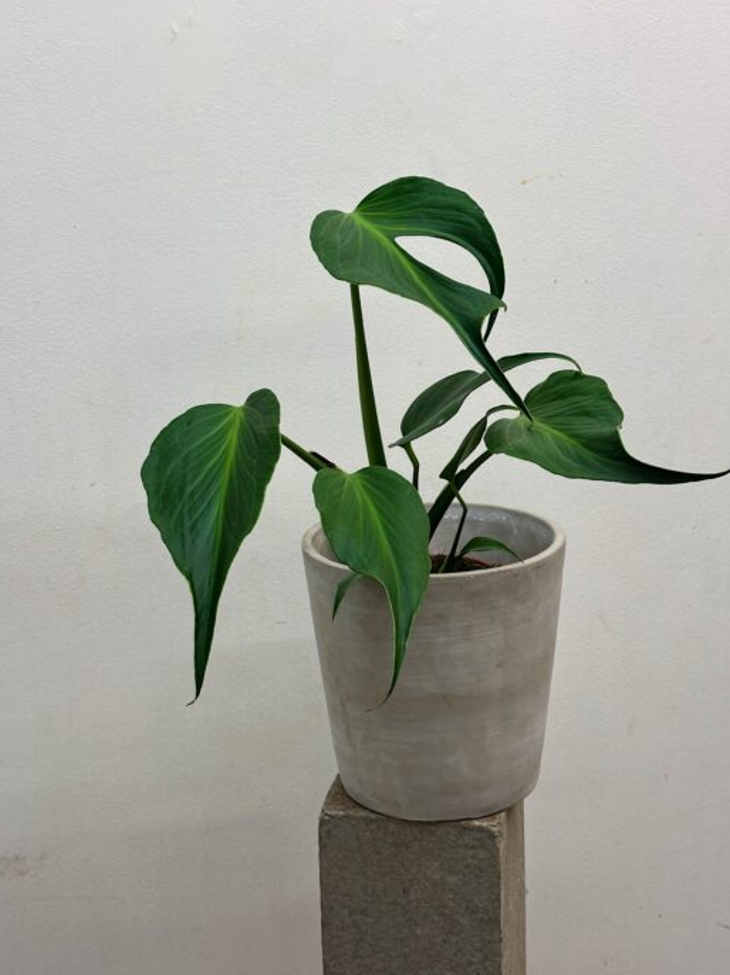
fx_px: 1576
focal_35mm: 56
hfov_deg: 26.1
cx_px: 345
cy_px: 480
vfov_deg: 34.4
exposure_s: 1/50
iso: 64
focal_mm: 6.86
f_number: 1.78
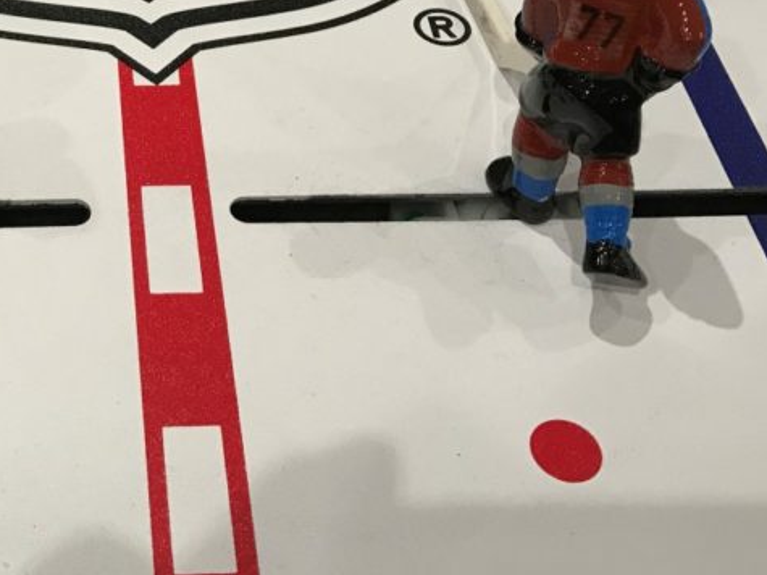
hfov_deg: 29.7
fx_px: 1396
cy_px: 33
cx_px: 108
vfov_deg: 22.6
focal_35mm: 63
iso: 40
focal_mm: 3.99
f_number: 1.8
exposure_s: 1/30
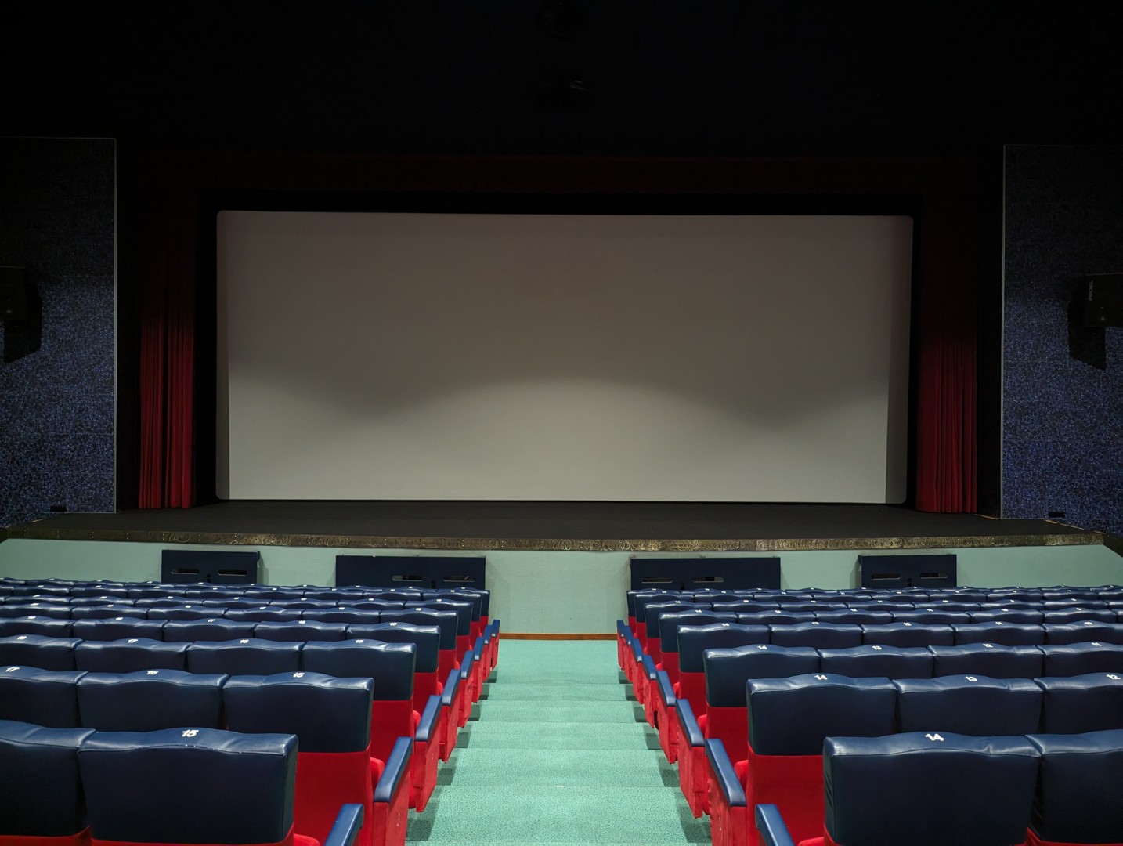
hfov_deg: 71.5
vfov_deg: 56.9
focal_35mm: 24
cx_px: 562
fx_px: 780
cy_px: 423
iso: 4744
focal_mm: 6.81
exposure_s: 1/25
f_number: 1.85
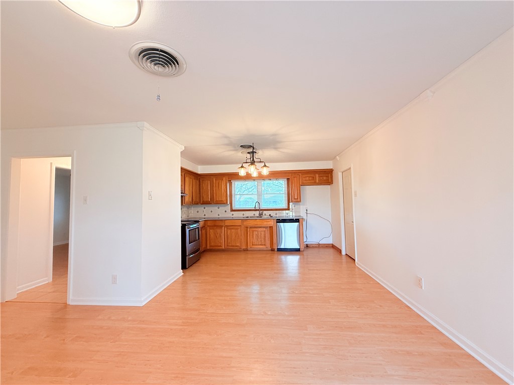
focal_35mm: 14
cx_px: 257
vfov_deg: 85.7
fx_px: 208
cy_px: 192
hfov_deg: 102.1
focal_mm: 2.22
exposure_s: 1/120
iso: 200
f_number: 2.2
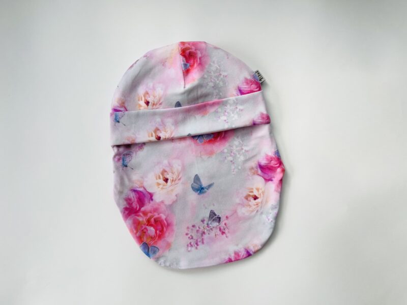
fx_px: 306
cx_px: 204
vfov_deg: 53.1
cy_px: 152
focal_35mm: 26
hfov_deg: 67.3
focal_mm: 5.7
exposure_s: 1/367
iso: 50
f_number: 1.5
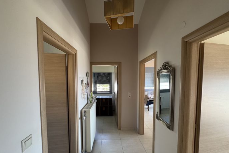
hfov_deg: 100.3
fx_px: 95
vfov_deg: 77.2
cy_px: 83
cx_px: 112
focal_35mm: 15
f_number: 2.2
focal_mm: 2.22
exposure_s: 1/99
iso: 250
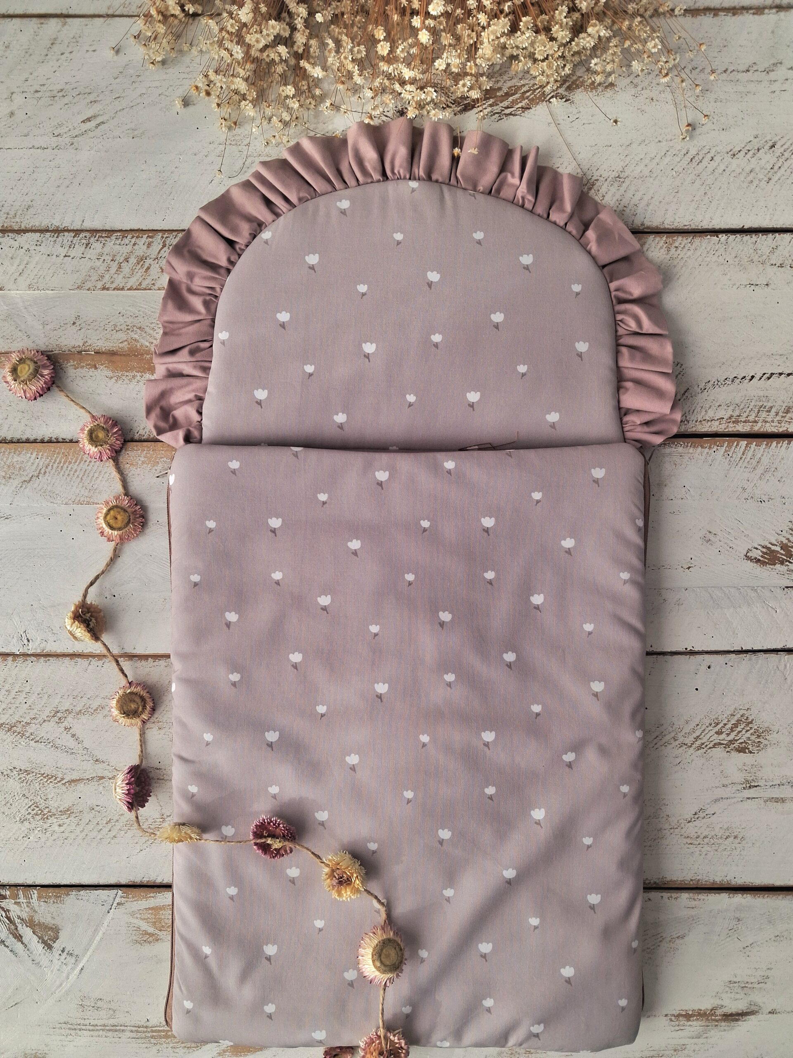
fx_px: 825
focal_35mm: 27
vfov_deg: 65.3
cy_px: 529
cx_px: 396
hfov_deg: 51.4
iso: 32
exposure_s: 1/100
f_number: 1.8
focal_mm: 4
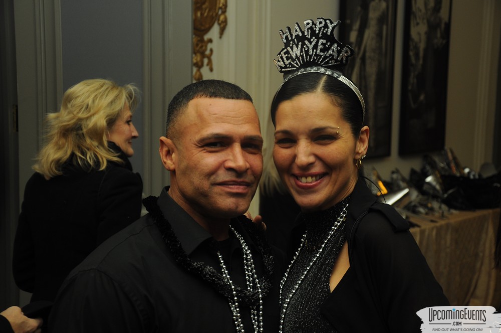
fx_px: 834
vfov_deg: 22.6
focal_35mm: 60
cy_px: 166
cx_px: 250
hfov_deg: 33.4
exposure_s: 1/50
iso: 400
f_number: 4.5
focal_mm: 40
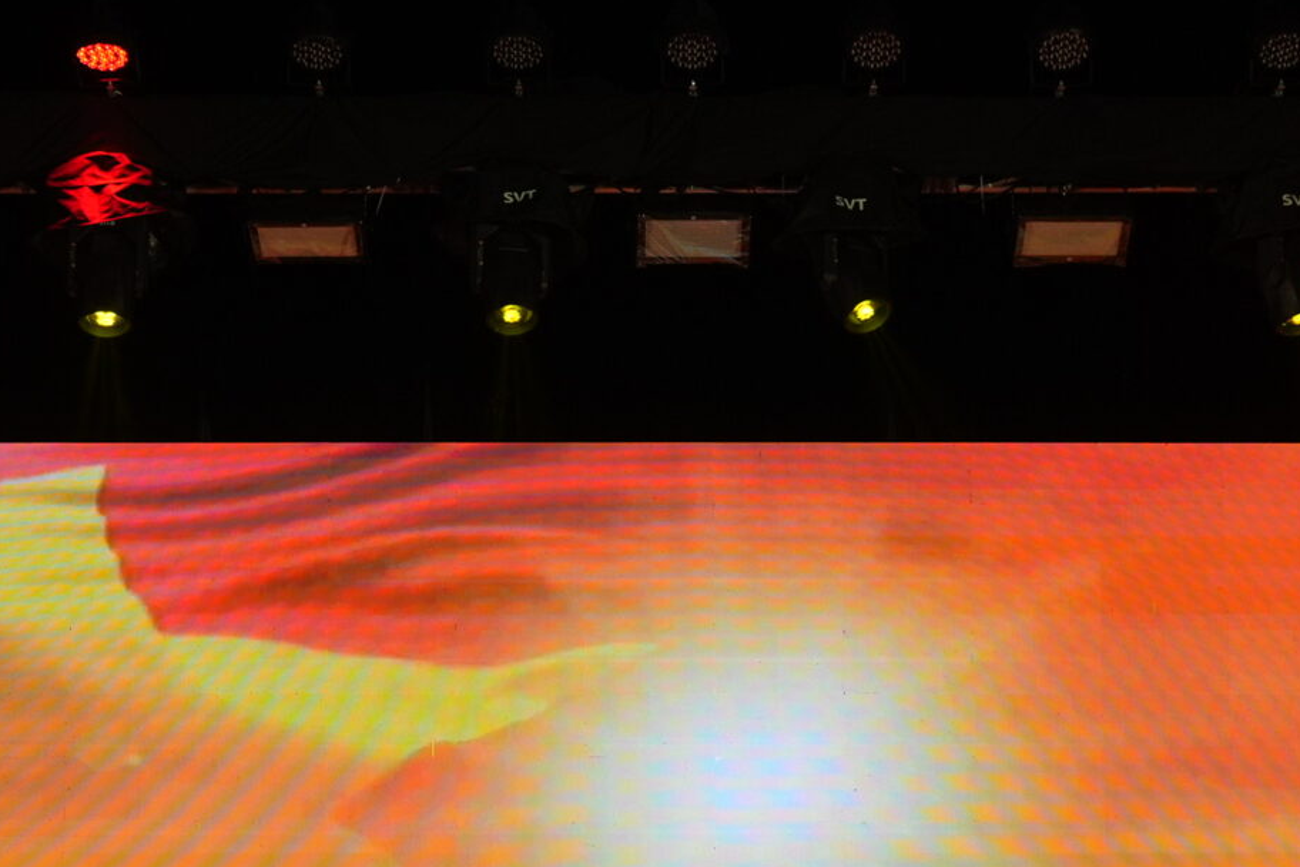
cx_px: 716
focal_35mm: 88
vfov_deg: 15.2
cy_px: 901
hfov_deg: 23.2
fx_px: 3172
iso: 640
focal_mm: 31.3
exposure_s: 1/320
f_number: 4
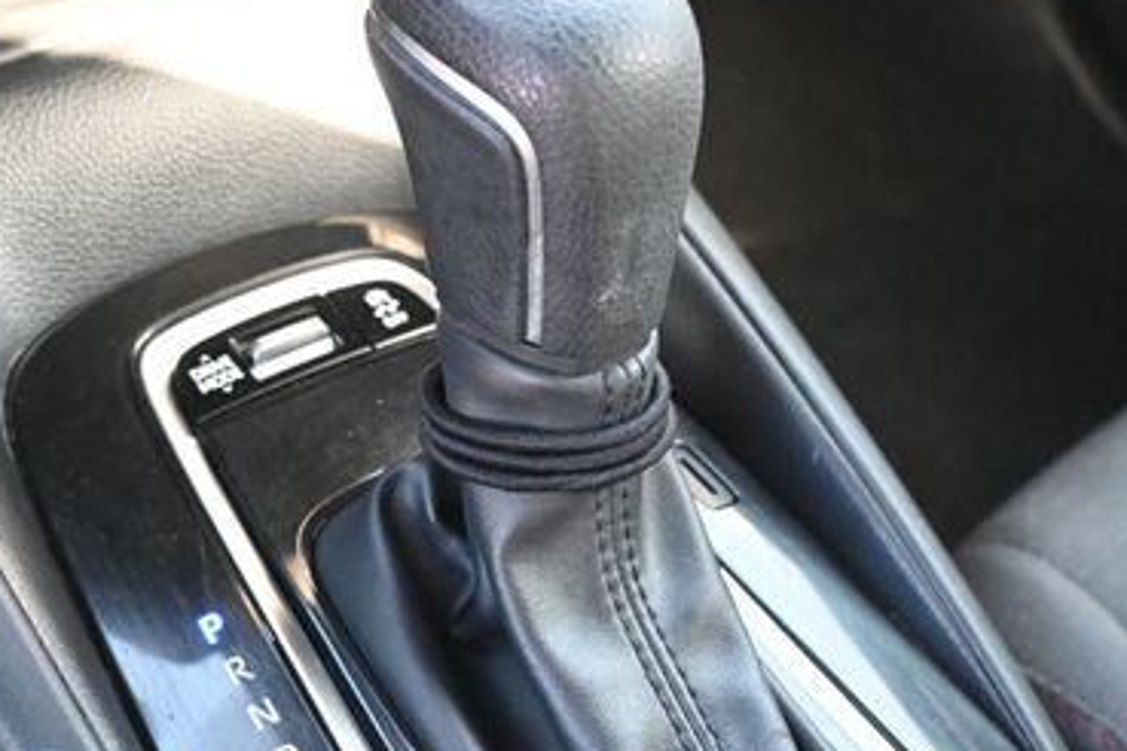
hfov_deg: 38.1
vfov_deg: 26.0
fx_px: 1628
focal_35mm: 52
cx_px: 495
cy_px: 415
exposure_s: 1/80
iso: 3200
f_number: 3.8
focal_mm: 20
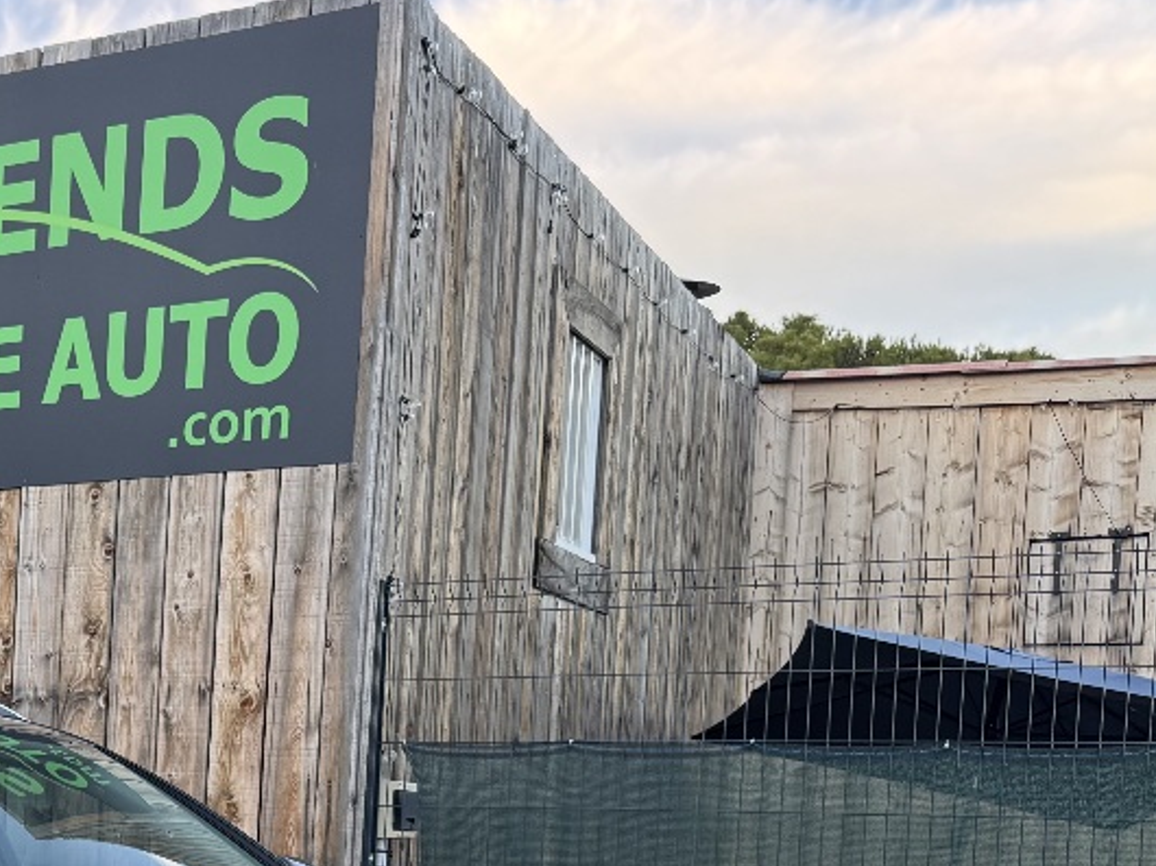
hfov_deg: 30.3
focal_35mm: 58
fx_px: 1936
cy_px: 953
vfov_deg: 23.6
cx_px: -72
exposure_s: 1/121
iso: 64
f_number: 1.78
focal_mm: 6.76
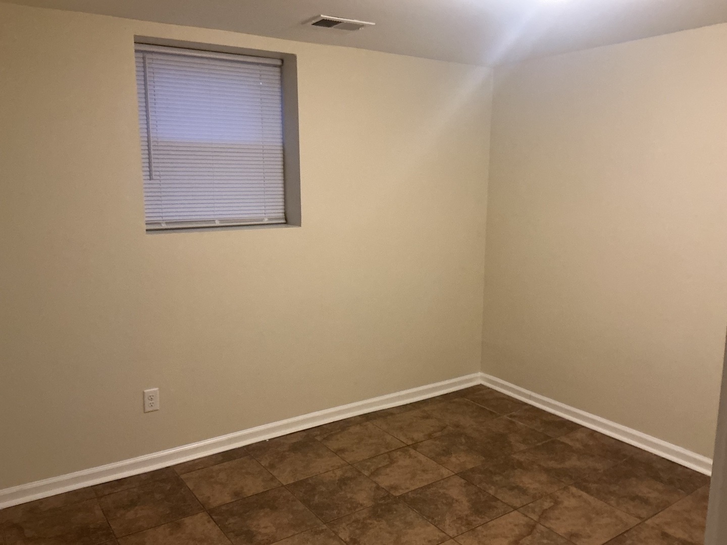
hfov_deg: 61.7
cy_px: 272
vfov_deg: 48.2
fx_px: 609
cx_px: 364
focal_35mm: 29
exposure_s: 1/60
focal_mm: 3
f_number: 1.8
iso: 250
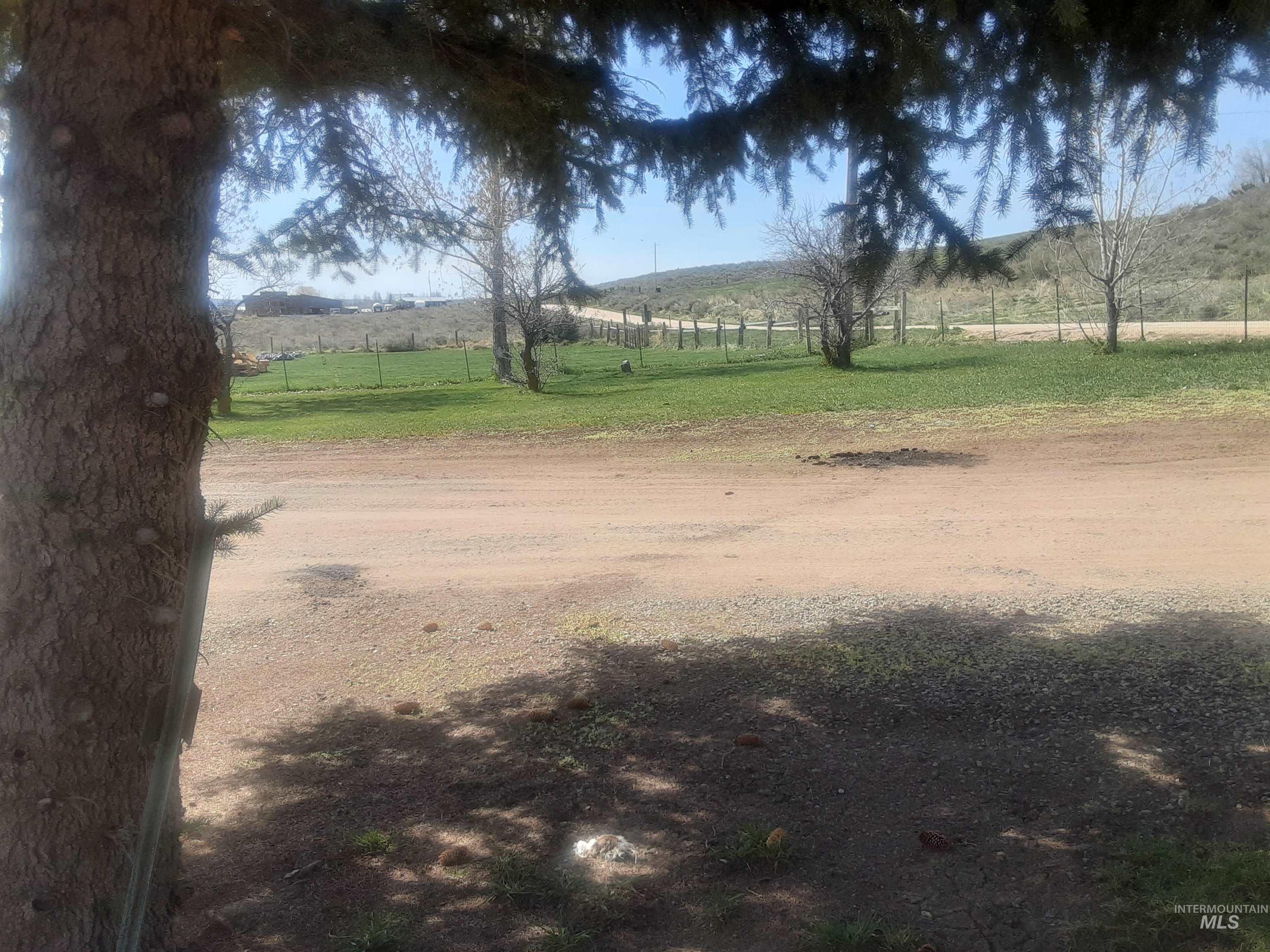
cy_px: 476
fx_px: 991
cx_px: 635
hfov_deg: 65.3
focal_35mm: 27
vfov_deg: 51.4
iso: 40
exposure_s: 1/1297
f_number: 1.9
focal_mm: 2.91
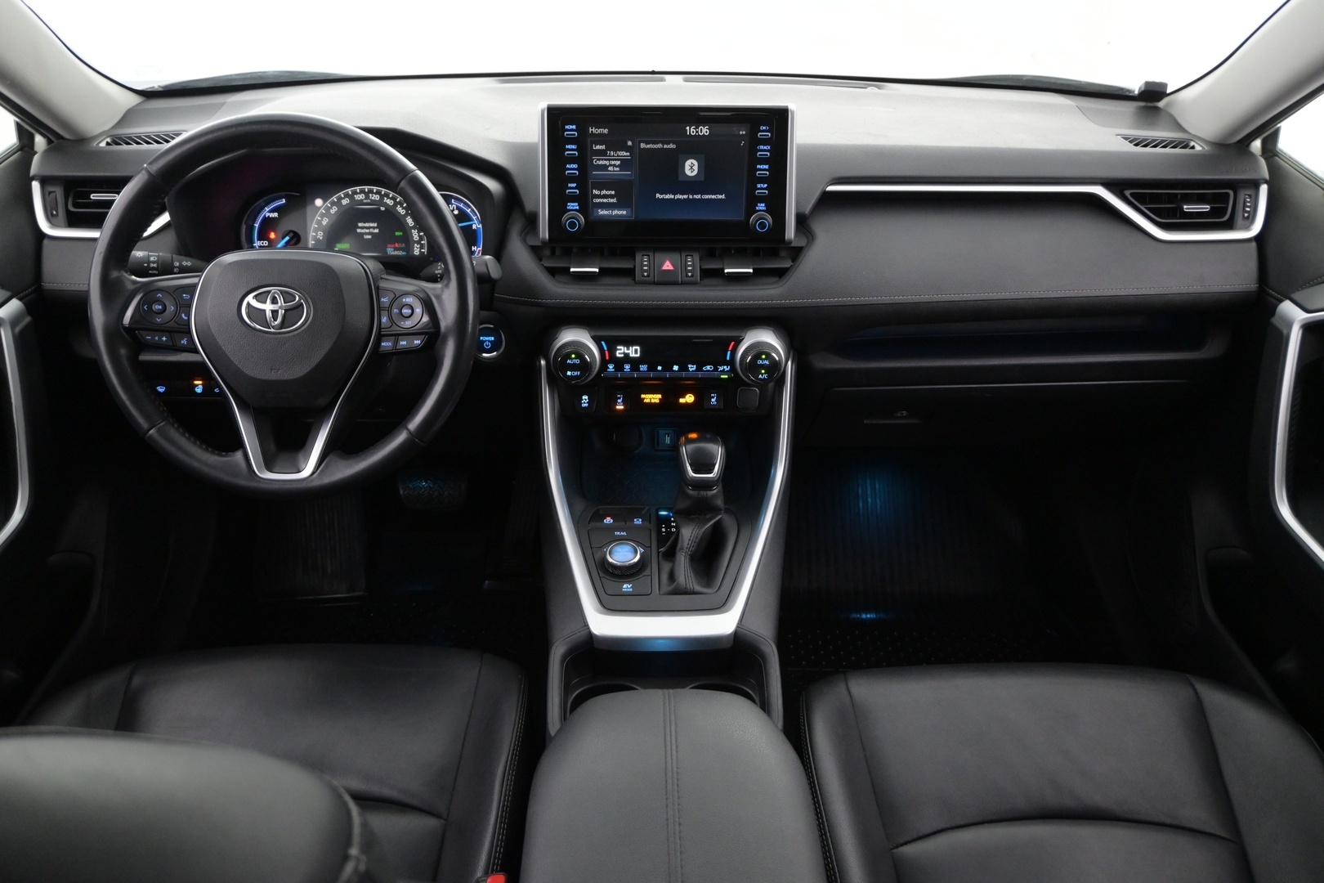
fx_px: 1076
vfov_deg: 44.6
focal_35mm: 29
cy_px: 442
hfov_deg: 63.2
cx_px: 662
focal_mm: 19.5
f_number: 3.8
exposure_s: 1/40
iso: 2500
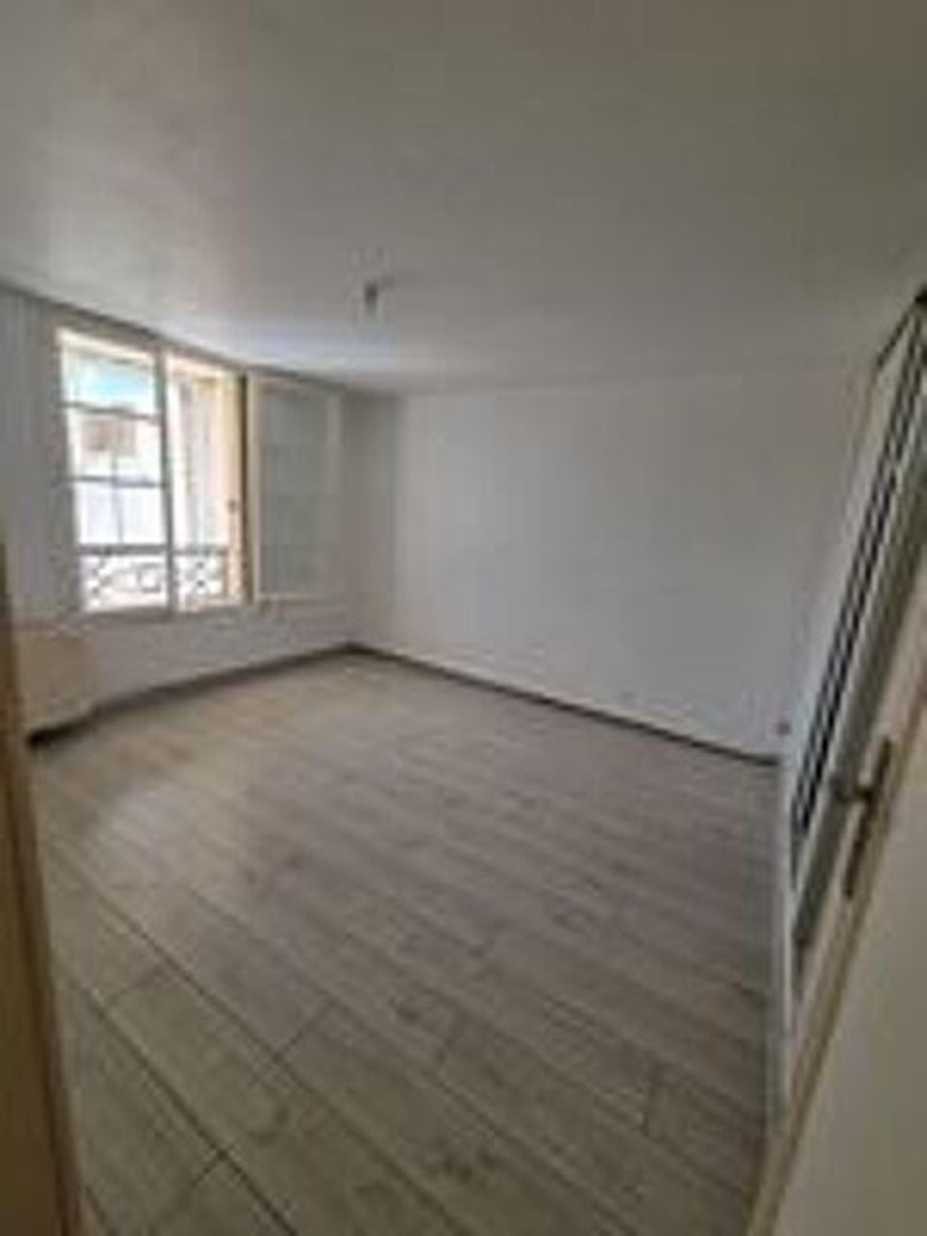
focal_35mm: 13
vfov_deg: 106.2
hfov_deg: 89.9
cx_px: 464
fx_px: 464
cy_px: 618
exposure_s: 1/331
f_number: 2.2
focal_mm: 2.2
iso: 50
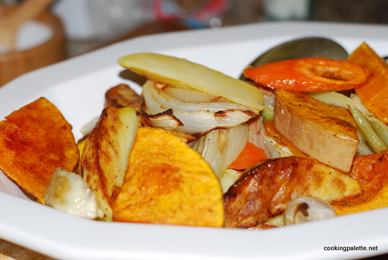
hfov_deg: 26.9
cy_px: 130
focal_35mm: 75
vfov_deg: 18.2
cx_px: 194
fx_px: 810
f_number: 4
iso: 100
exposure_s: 1/125
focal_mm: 50
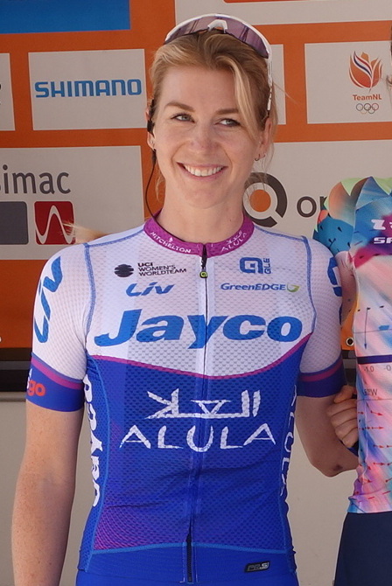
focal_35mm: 49
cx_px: 196
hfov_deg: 27.6
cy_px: 293
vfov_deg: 40.3
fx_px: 799
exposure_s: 1/100
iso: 125
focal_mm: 18.02
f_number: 5
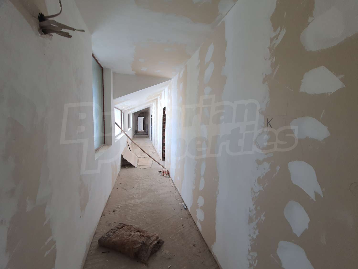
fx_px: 134
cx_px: 179
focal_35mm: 13
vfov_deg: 89.9
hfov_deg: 106.2
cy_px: 134
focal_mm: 1.8
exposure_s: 1/50
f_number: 2.2
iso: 80
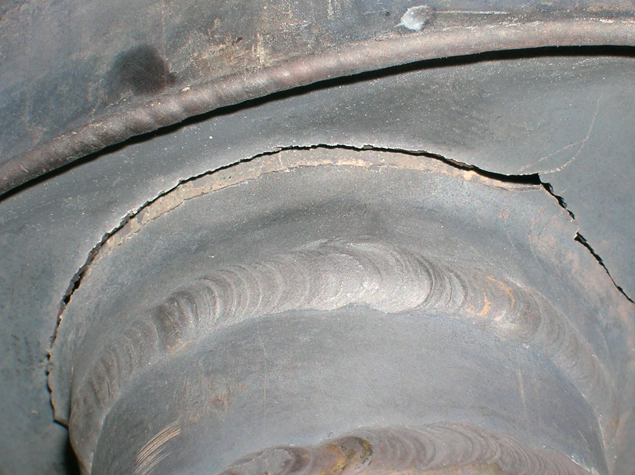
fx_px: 2236
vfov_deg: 12.1
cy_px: 276
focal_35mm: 122
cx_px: 411
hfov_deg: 16.1
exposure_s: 1/60.1
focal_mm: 13.6
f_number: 7.2
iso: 50
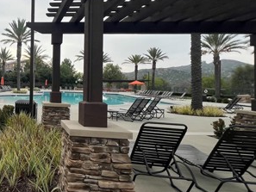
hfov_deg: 50.4
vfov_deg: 49.5
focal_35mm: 28
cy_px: 77
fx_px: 207
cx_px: -3
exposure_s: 1/433
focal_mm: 1.57
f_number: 1.8
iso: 32
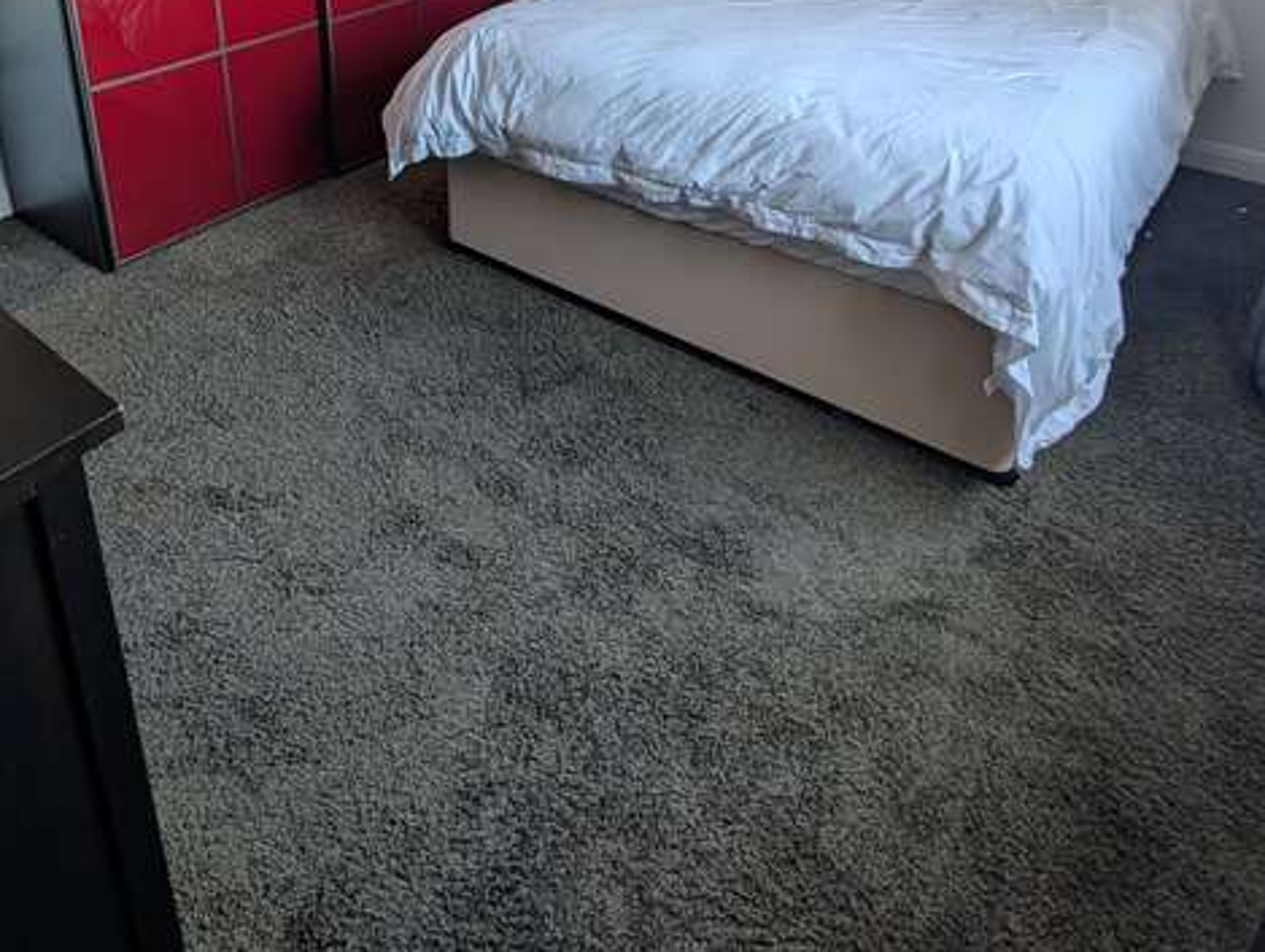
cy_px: 58
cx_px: 473
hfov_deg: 72.6
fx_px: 842
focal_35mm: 23
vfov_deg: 50.7
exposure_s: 1/81.2
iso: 55
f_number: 1.7
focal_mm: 2.02
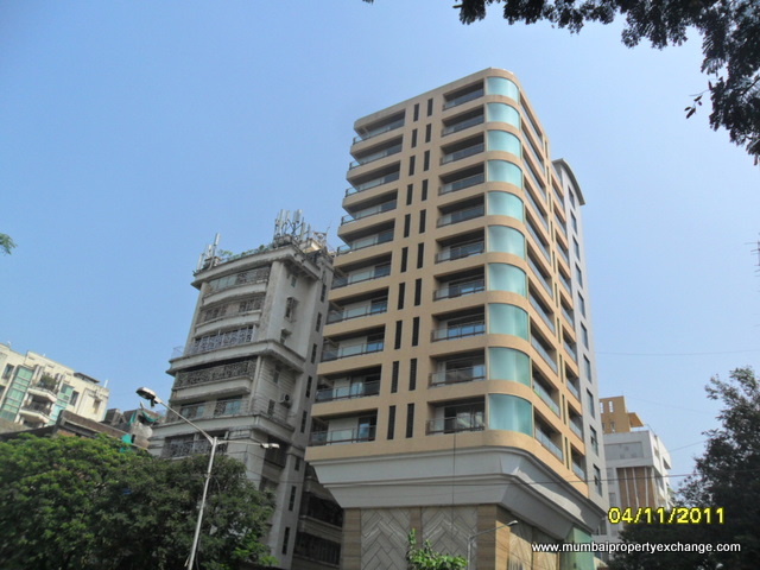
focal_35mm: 27
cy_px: 285
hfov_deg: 65.3
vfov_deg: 51.4
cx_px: 380
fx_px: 593
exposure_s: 1/180
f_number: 8.9
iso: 100
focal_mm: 4.9
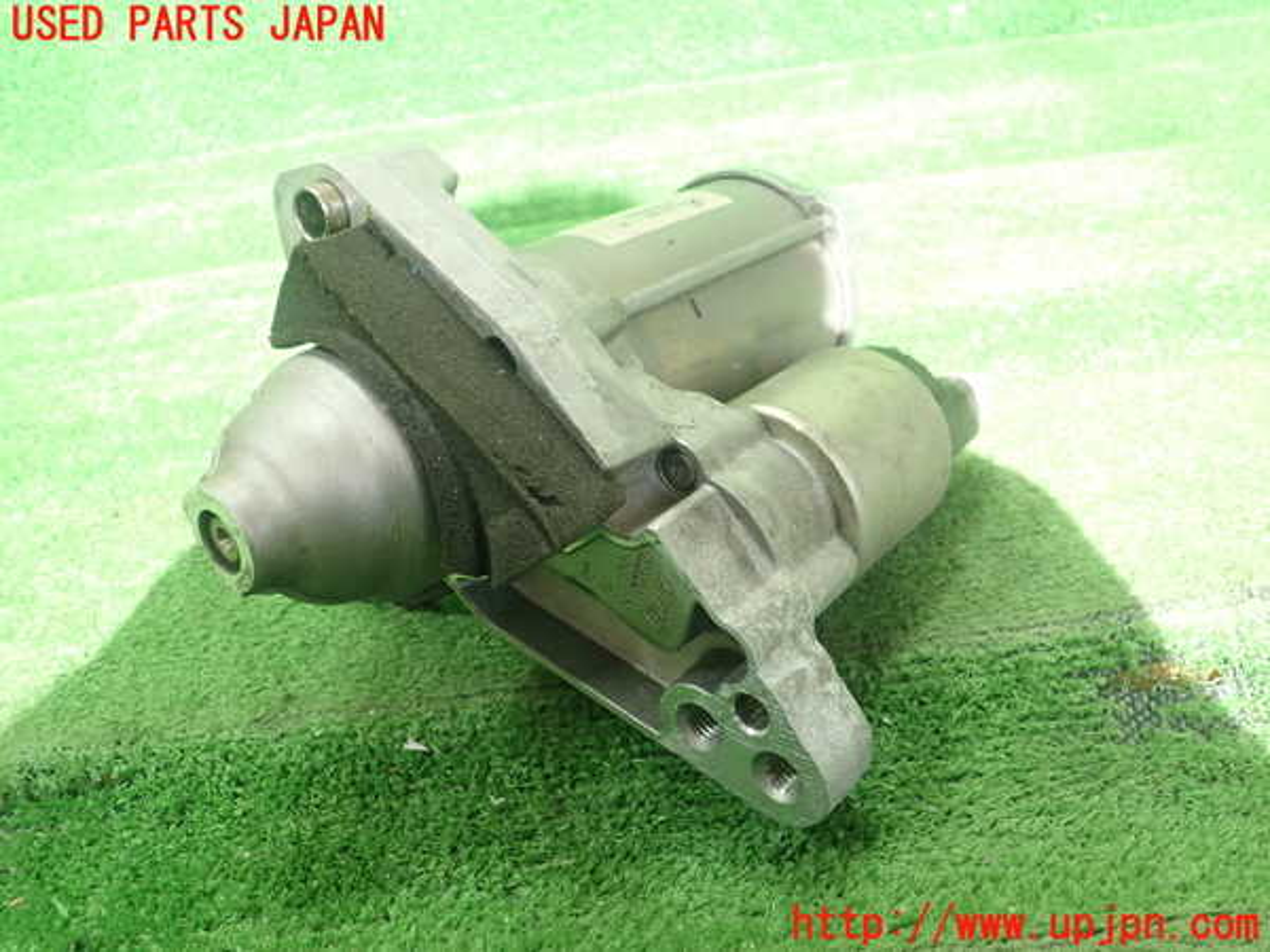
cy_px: 476
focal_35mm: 30
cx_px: 635
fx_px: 1101
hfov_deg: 60.0
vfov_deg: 46.8
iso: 250
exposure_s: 1/125
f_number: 2.3
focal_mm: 5.5
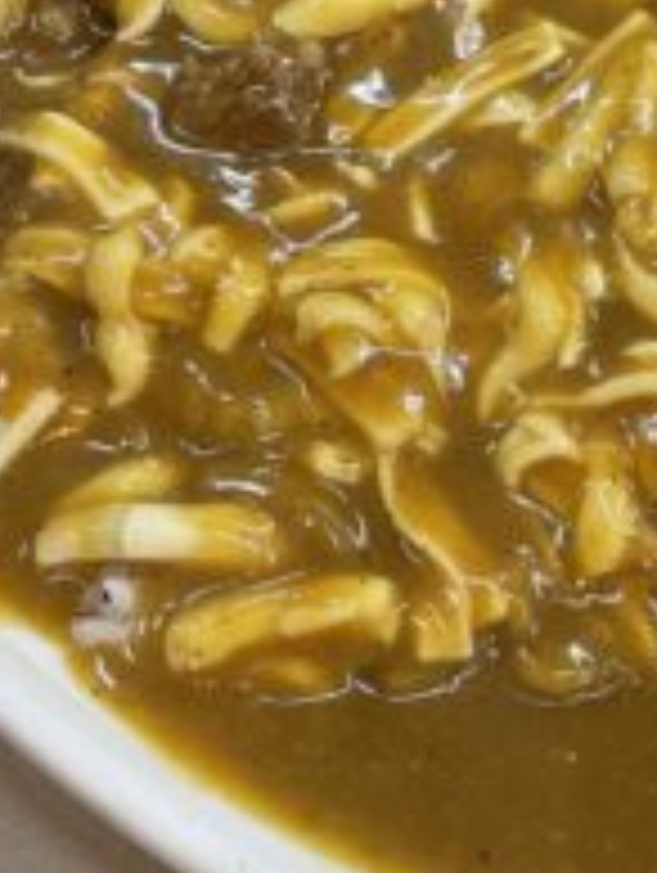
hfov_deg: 21.2
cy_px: 392
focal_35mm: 67
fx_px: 1692
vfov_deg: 28.9
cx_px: 664
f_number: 1.6
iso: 200
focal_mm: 4.2
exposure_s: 1/60
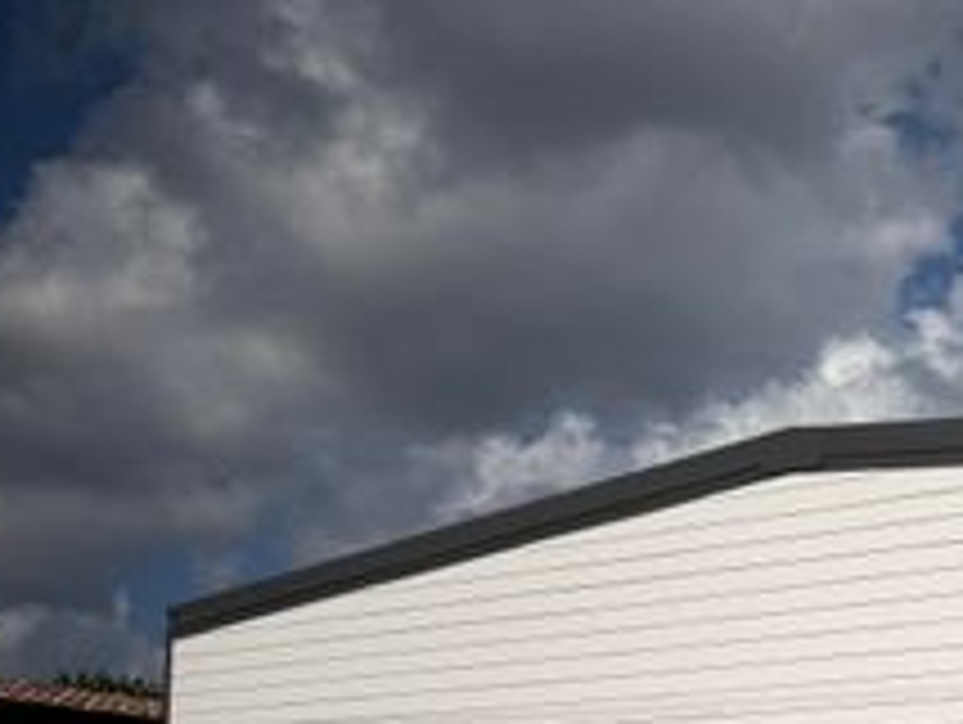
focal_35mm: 56
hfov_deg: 30.7
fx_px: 1560
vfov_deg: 24.4
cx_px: 1058
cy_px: 798
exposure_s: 1/22727
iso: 80
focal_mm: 6.76
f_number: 1.78
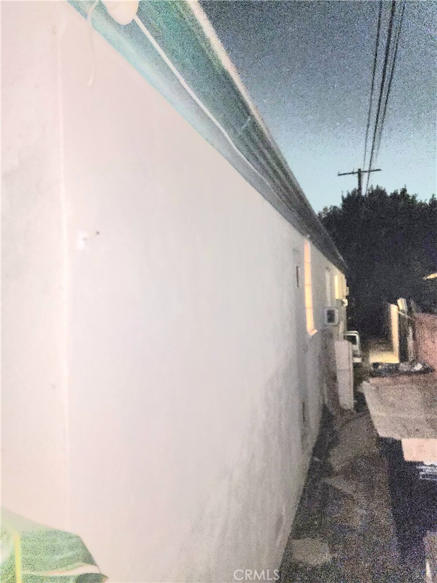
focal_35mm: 23
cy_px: 292
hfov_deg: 58.9
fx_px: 387
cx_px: 218
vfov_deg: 73.9
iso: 800
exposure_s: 1/8
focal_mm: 6.4
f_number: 1.8
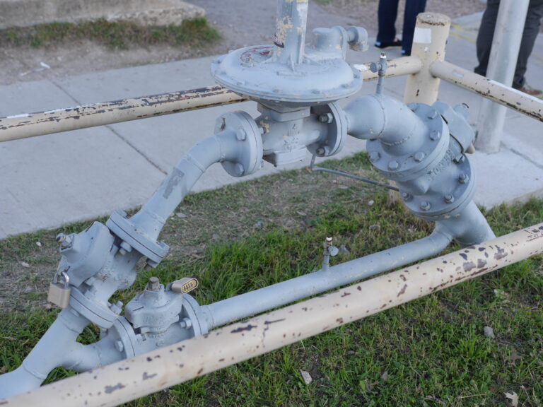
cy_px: 204
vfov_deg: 29.1
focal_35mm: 50
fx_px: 784
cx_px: 272
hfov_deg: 38.2
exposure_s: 1/320
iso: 200
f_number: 2.5
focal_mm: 25
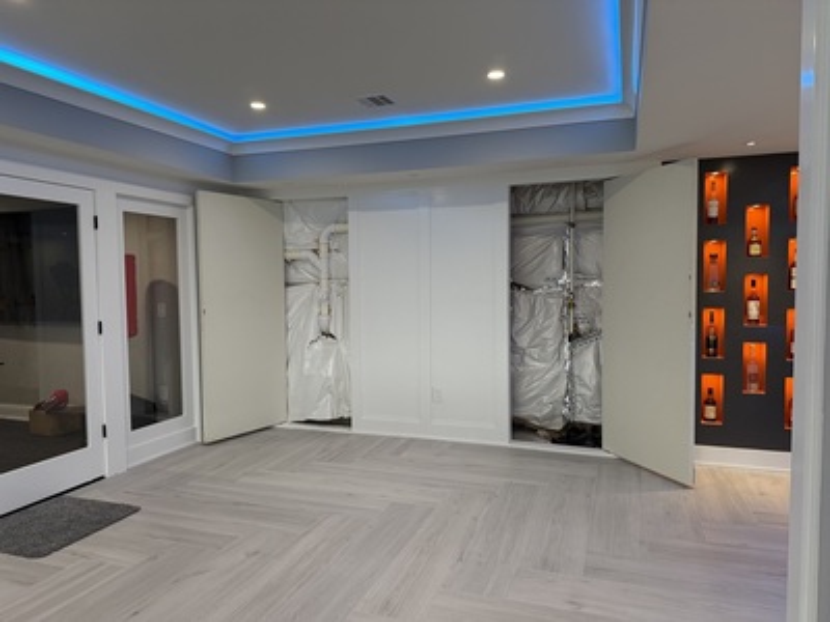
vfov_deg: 56.8
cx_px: 415
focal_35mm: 24
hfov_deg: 71.6
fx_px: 575
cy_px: 311
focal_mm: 6.76
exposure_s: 1/251
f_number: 1.78
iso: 200
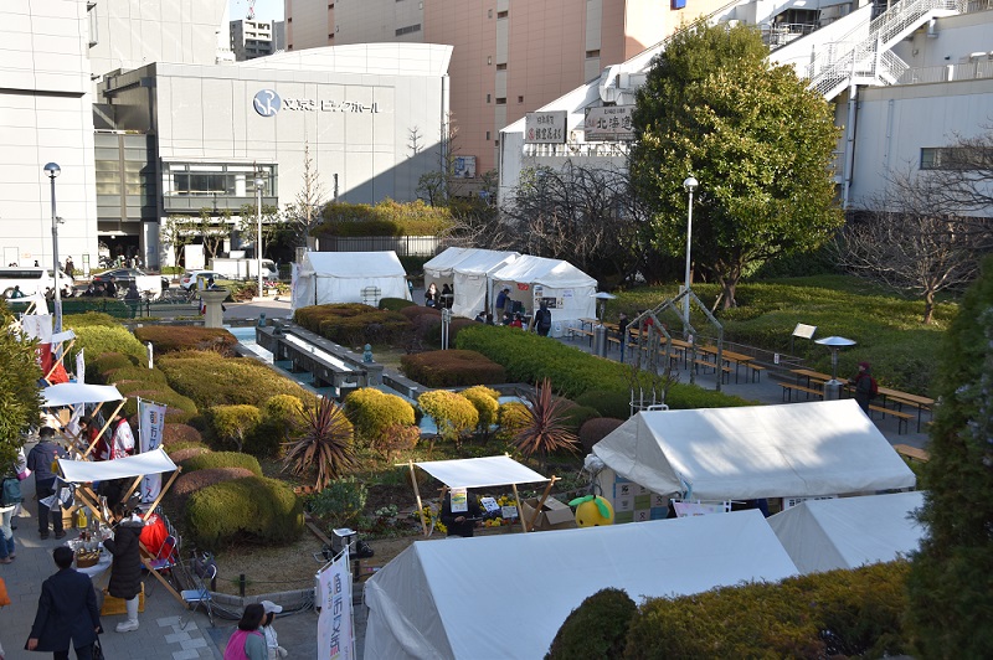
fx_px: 1199
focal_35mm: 44
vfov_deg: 30.8
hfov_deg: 45.0
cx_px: 496
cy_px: 330
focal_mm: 29
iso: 100
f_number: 6.3
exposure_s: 1/160
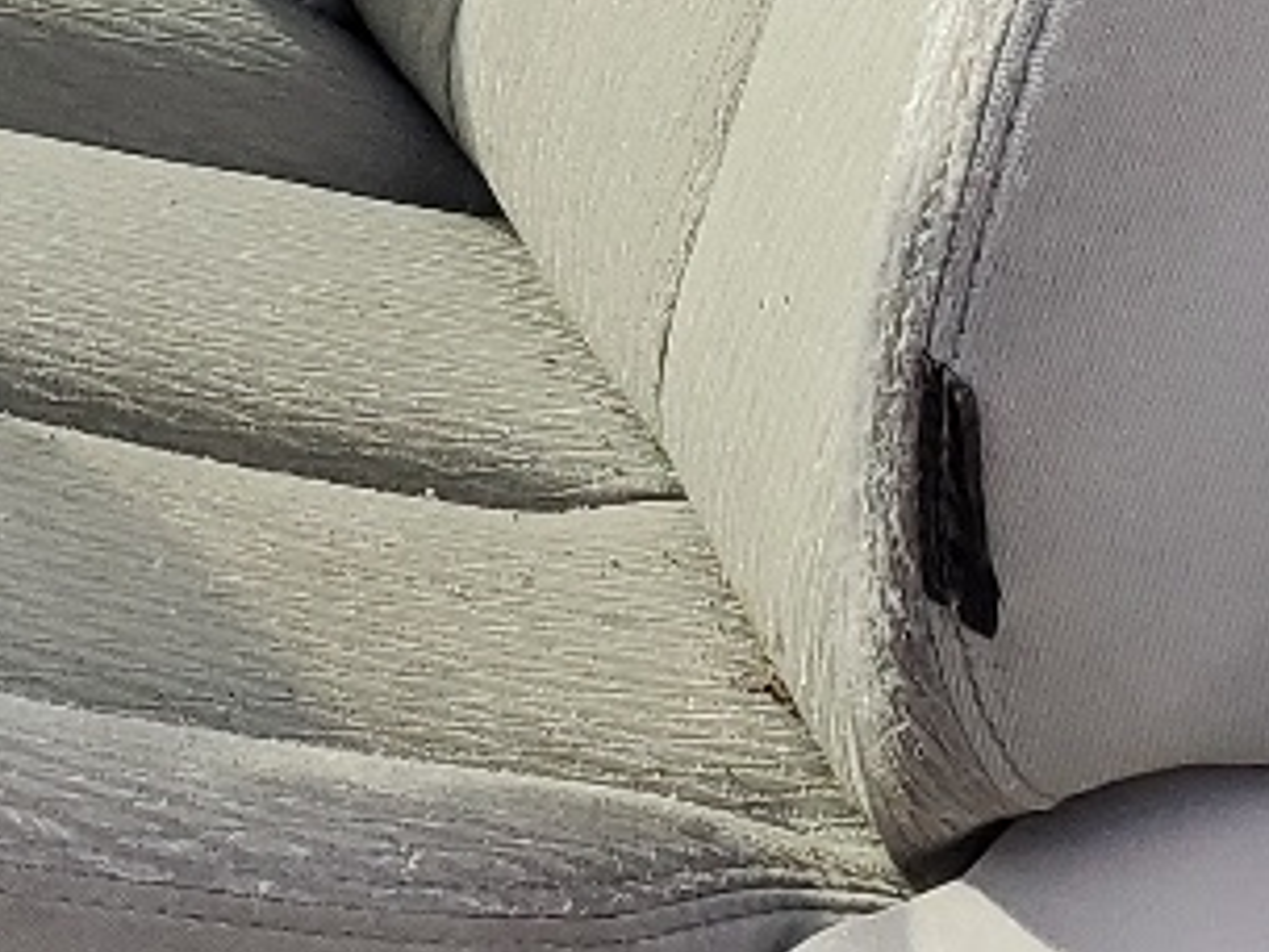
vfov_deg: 10.3
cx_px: -614
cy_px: -710
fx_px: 5022
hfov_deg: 13.6
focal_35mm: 137
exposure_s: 1/500
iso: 50
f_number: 1.5
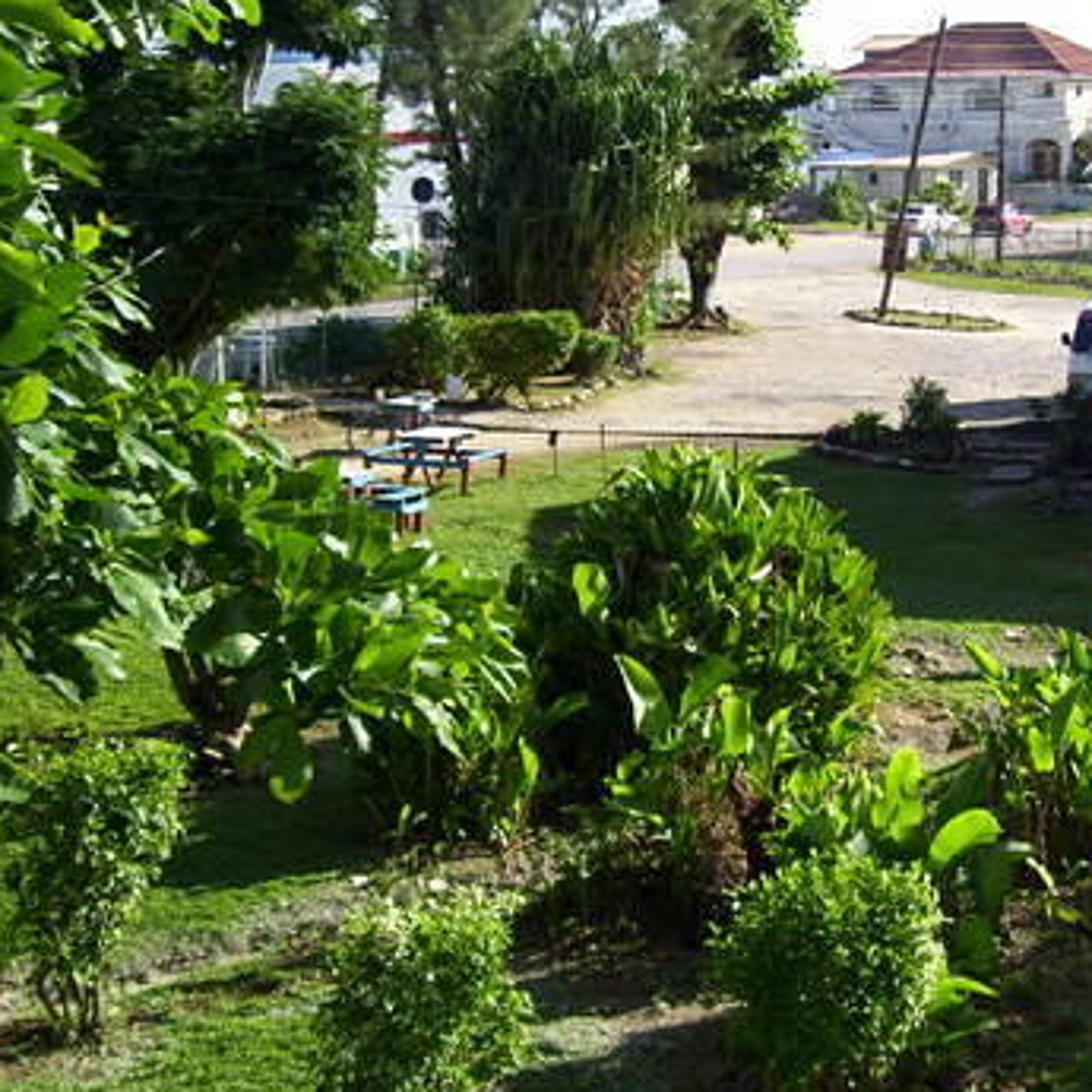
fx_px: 2106
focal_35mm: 59
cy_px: 500
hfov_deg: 28.8
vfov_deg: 29.1
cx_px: 772
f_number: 2.7
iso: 80
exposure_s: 1/640
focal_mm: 6
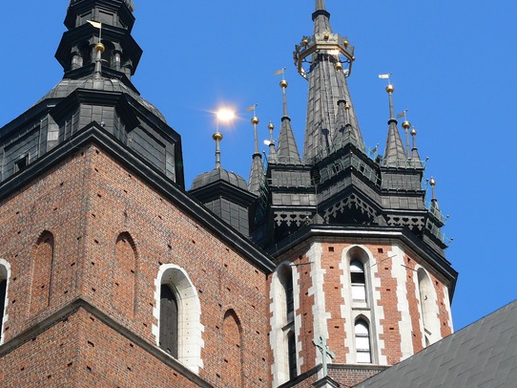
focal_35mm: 119
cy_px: 133
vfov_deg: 12.4
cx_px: 210
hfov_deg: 16.5
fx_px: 1777
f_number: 5
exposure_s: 1/200
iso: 100
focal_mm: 18.1
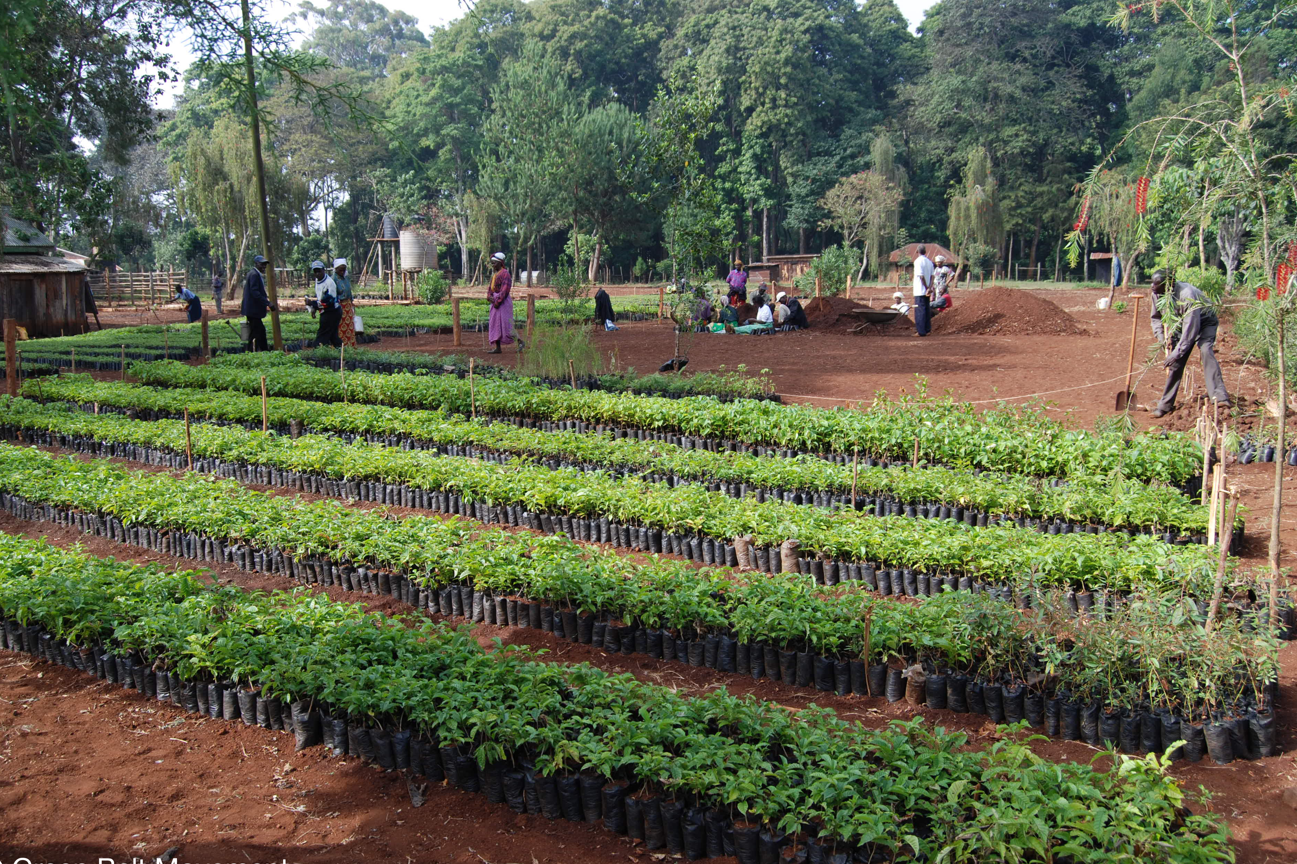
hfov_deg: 60.3
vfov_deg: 42.3
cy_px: 447
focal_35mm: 31
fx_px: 1117
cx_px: 640
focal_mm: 20
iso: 100
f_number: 5.6
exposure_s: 1/125
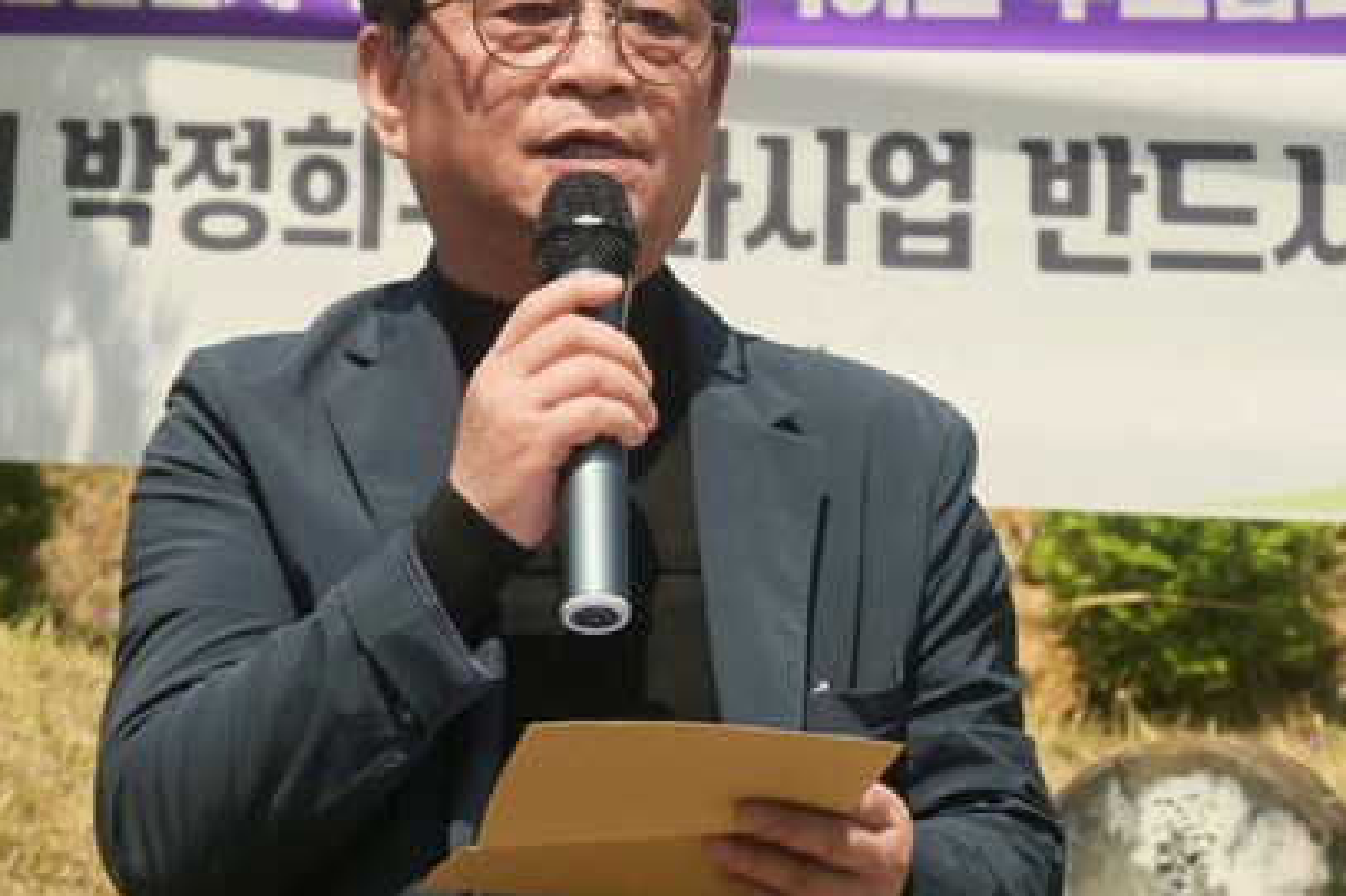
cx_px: 622
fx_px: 6615
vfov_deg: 7.8
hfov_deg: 11.6
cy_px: 450
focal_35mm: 177
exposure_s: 1/1600
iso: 200
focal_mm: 50
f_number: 6.3
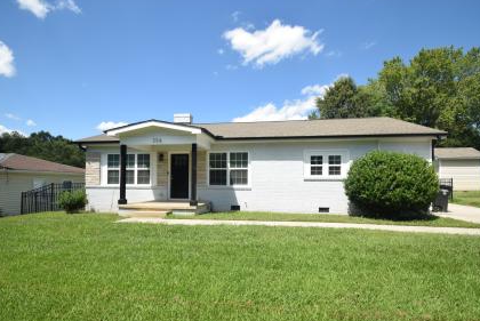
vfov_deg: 73.9
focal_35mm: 16
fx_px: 214
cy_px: 161
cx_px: 247
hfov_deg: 96.6
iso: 100
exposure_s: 1/200
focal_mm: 10
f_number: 10
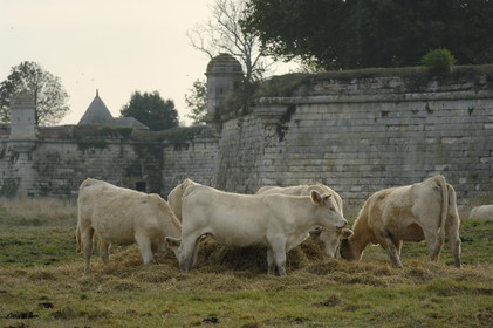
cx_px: 246
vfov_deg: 4.6
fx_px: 4105
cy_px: 164
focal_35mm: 300
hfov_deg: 6.9
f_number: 7.1
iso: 100
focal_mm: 200
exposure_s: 1/160
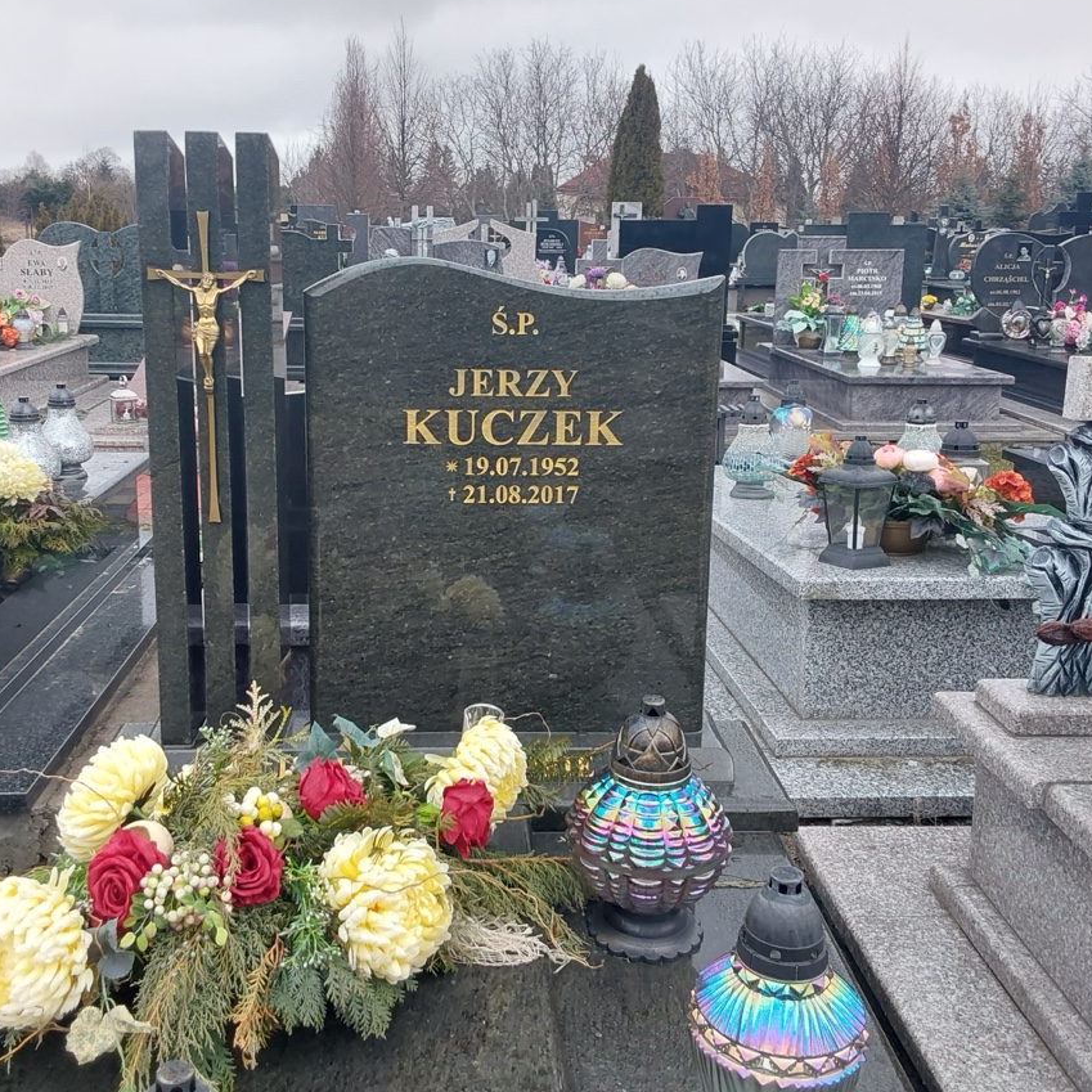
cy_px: 518
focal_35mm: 35
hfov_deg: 47.1
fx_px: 1249
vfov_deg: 47.2
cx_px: 480
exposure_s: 1/133
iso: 50
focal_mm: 2.91
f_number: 1.9
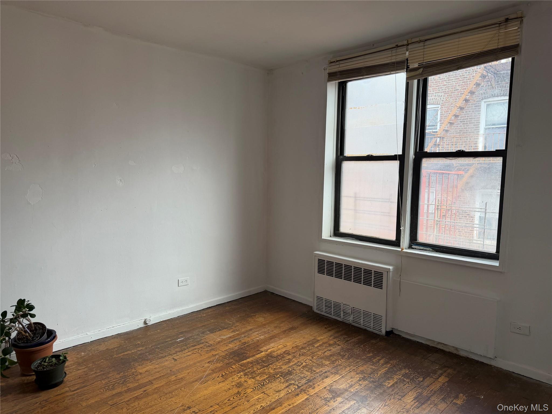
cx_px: 276
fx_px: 383
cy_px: 207
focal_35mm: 24
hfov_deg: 71.6
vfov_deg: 56.8
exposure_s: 1/314
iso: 80
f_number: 1.78
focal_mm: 6.76
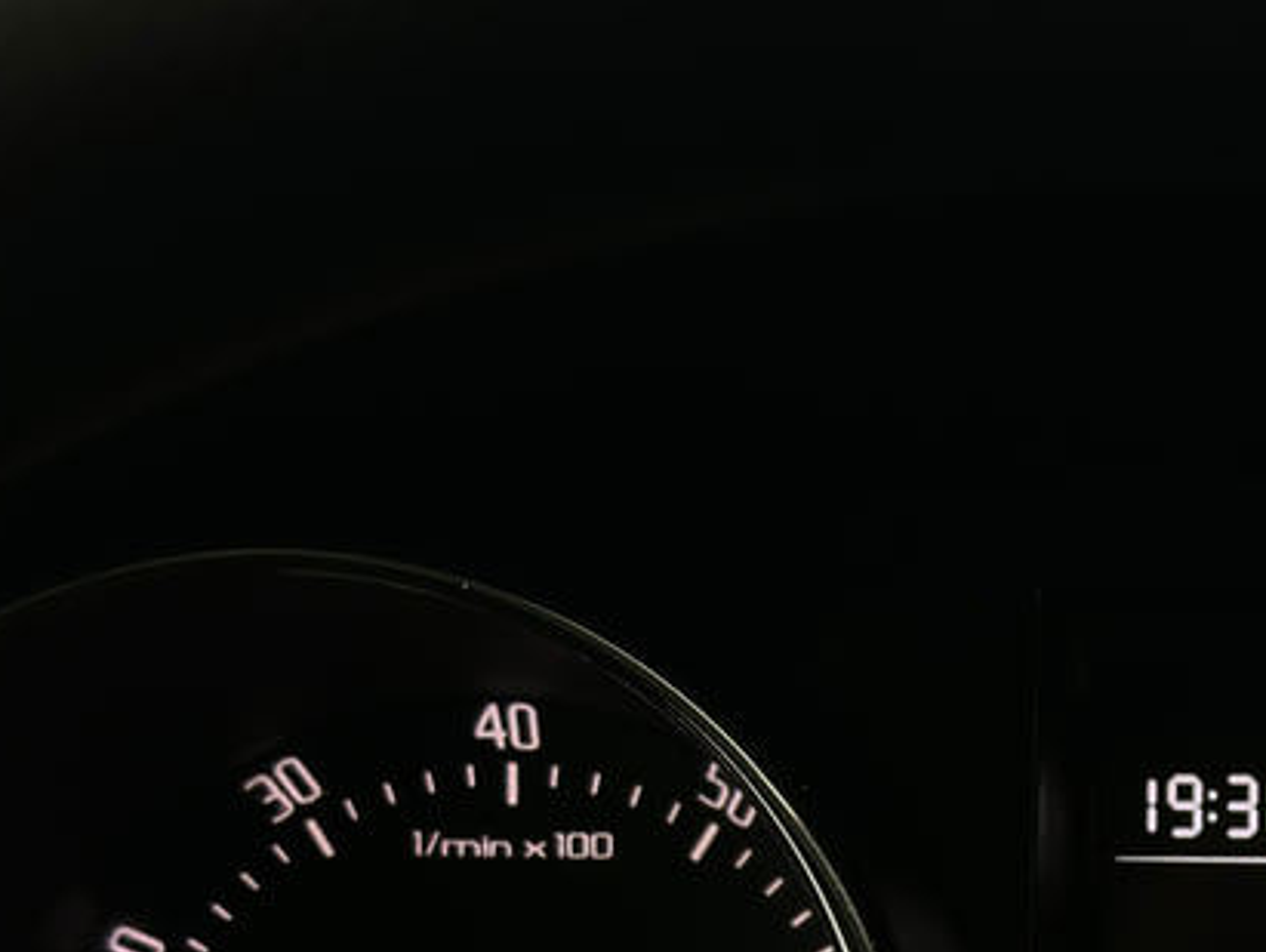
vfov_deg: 13.8
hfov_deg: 18.2
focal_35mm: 105
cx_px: 1318
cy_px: 1037
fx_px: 3843
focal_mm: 6.86
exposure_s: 1/50
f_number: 1.78
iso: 160
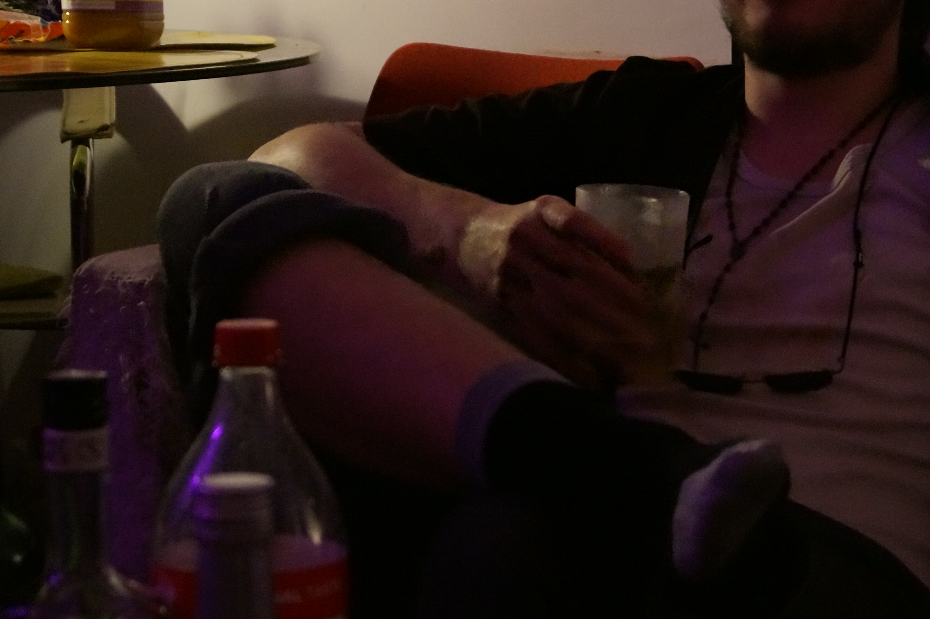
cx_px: 672
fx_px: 2944
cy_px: 193
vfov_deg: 12.0
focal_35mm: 114
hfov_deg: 17.9
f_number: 5.6
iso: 6400
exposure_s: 1/200
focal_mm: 40
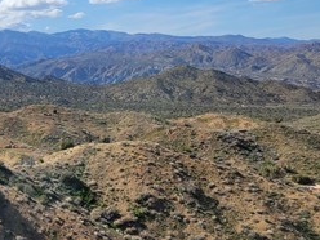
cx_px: -36
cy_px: 74
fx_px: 619
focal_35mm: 67
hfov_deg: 26.6
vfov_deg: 21.8
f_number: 1.8
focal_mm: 5.4
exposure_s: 1/3550
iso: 40
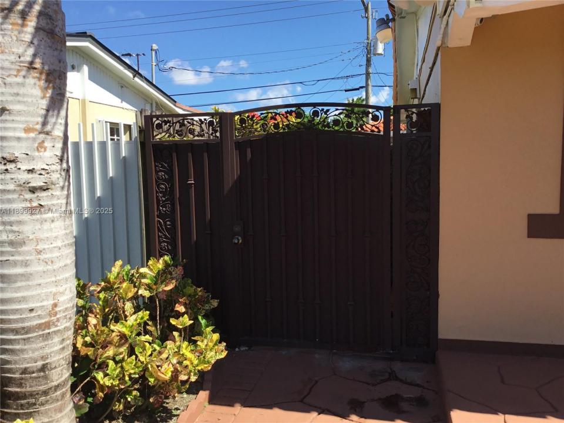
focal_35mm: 31
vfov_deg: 45.4
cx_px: 282
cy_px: 212
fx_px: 505
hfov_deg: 58.4
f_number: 2.4
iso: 25
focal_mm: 3.3
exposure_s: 1/994
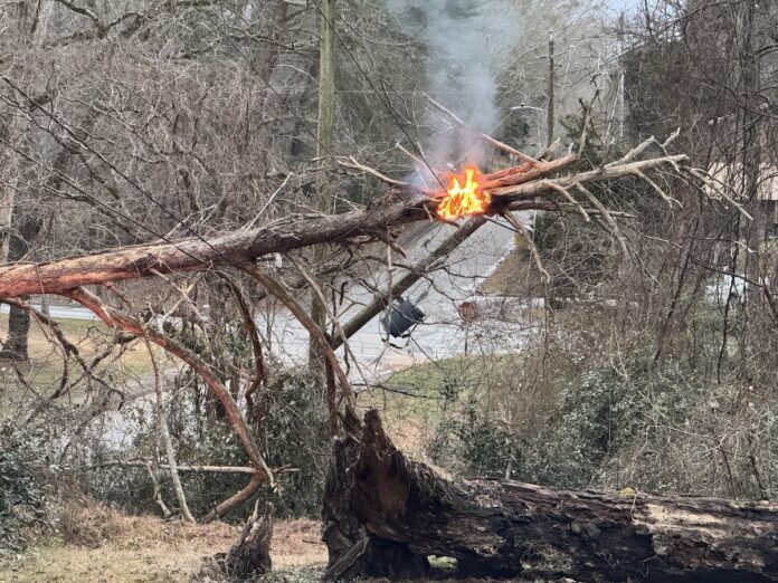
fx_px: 2697
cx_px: 389
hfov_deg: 16.4
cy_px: 292
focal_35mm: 120
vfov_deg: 12.3
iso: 800
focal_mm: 15.66
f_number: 2.8
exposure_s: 1/40
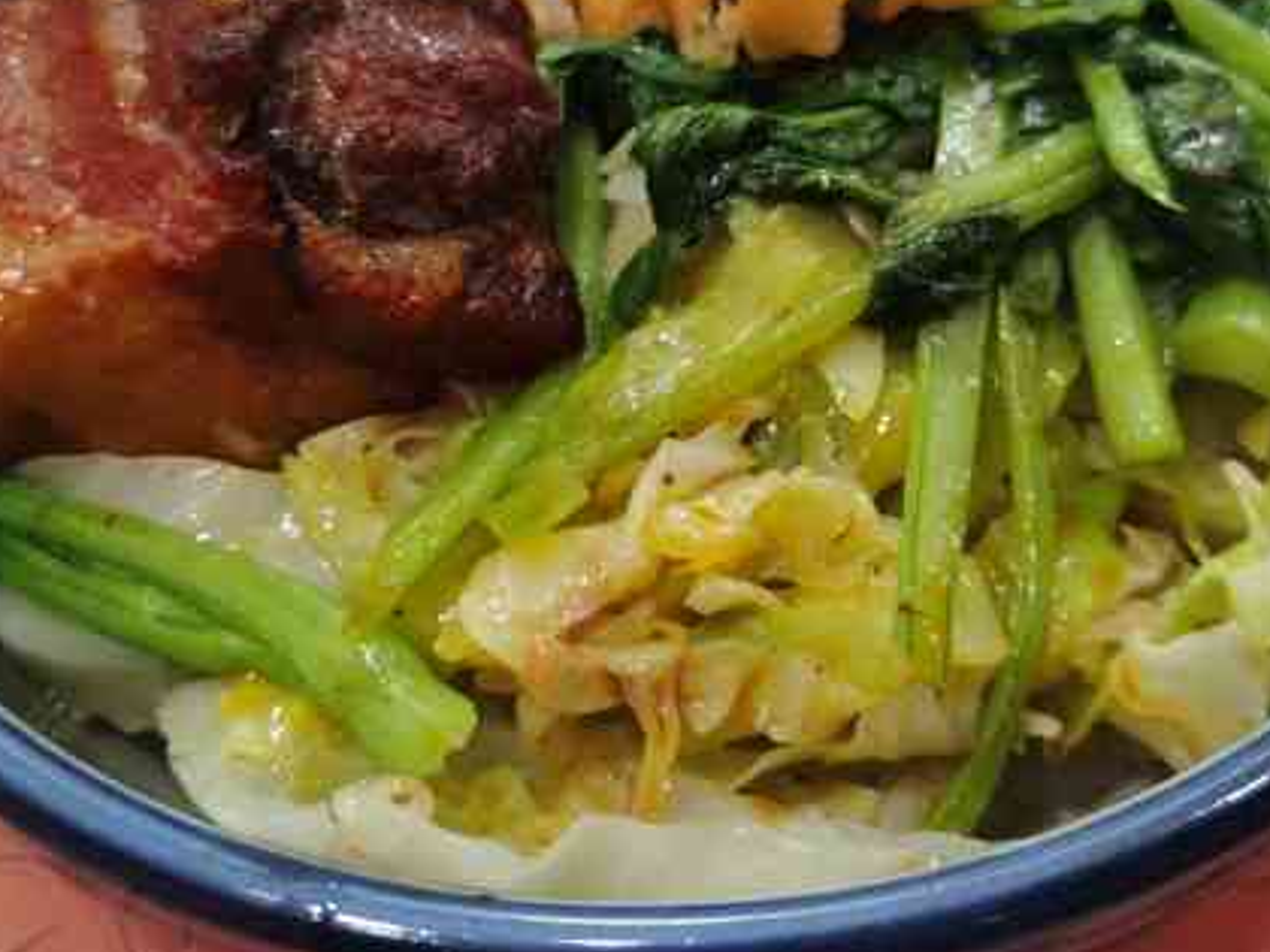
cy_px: 267
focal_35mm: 45
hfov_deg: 42.0
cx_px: 698
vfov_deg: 31.7
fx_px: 1651
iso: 125
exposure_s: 1/100
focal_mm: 5.56
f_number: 1.6
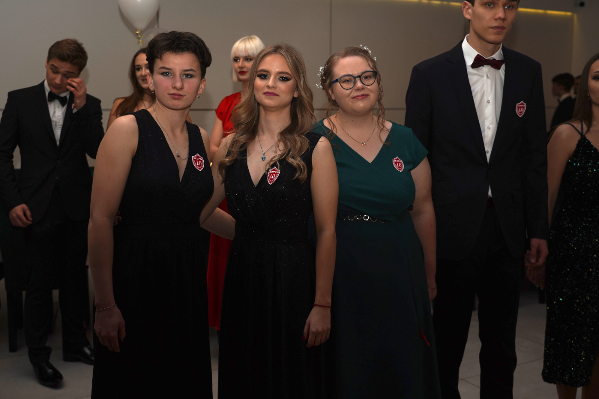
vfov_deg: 33.4
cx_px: 300
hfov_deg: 48.5
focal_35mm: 40
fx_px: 666
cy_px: 200
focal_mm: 40
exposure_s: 1/100
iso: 100
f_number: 4
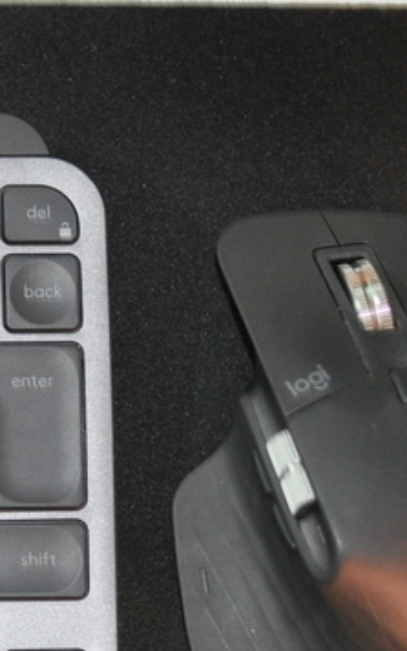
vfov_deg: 11.7
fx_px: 3191
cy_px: 342
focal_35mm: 180
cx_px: -363
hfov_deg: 7.1
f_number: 2.8
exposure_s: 1/60
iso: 800
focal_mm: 35
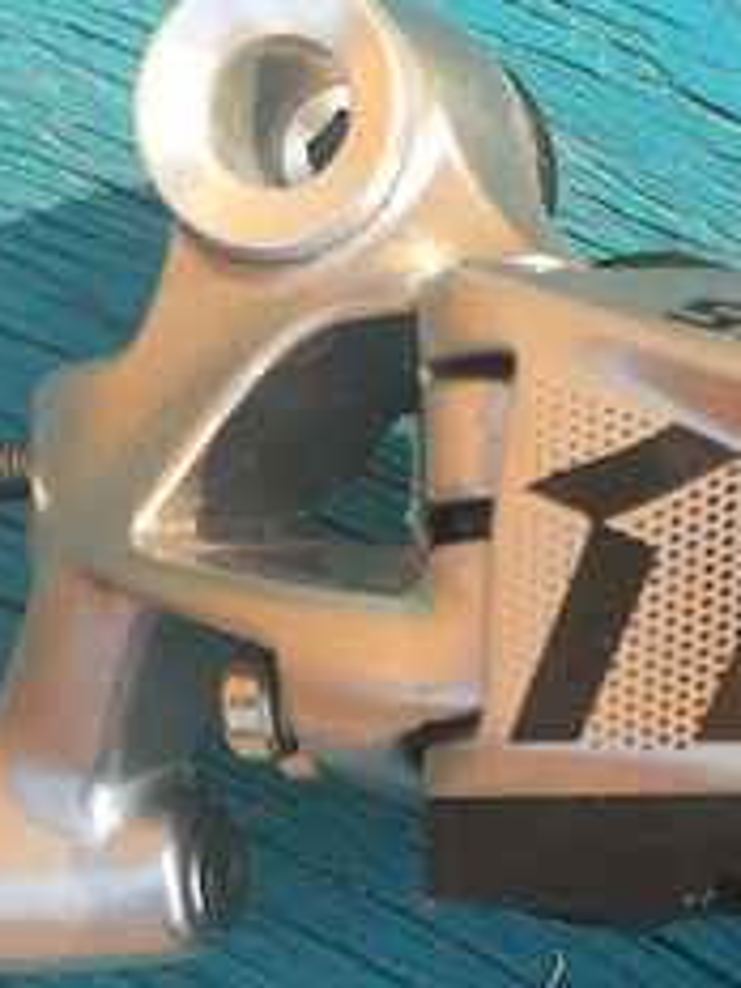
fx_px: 2854
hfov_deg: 14.4
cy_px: 886
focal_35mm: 100
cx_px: 826
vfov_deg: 19.3
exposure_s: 1/311
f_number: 2.2
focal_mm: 4.15
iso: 25
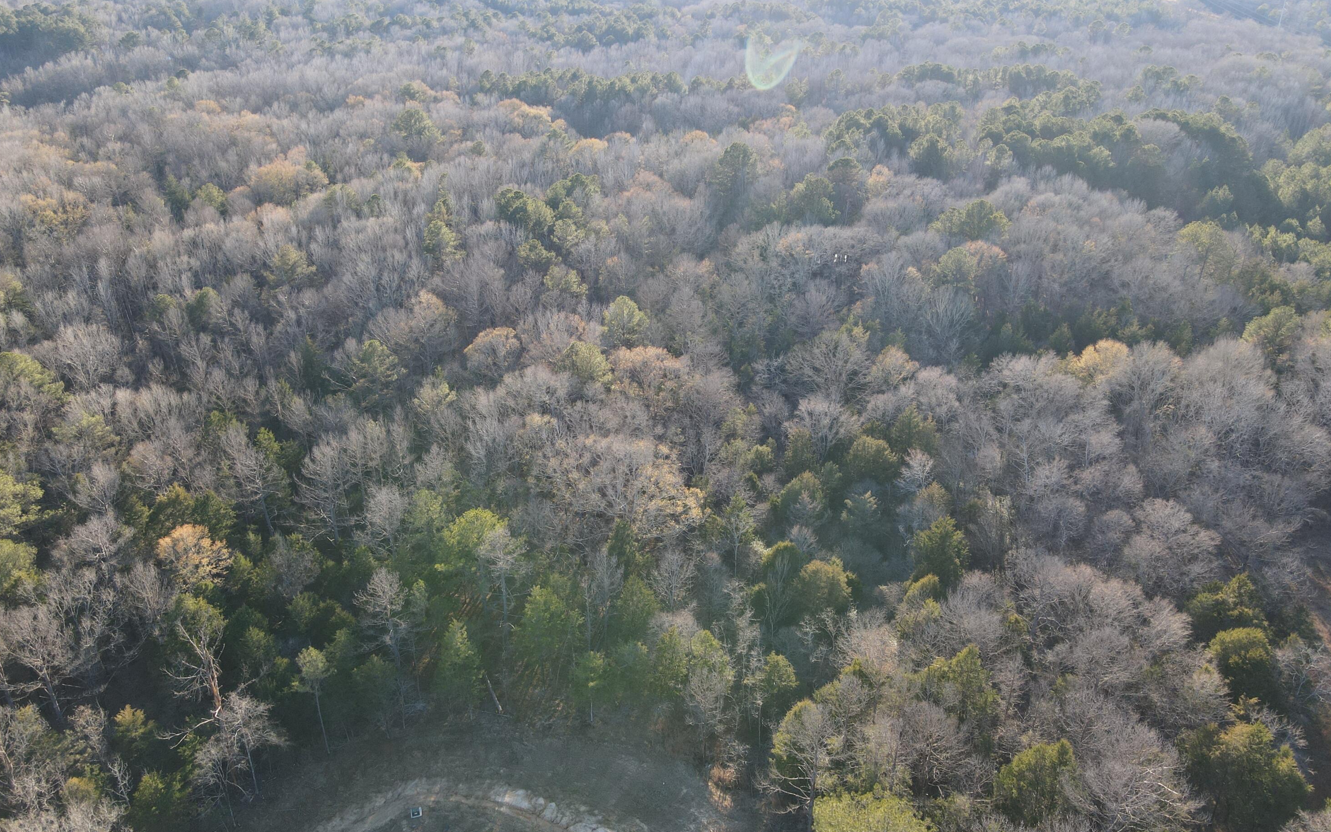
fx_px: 943
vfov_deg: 47.6
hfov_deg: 70.4
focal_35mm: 26
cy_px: 398
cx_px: 659
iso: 100
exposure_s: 1/90
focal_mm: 4.5
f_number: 2.8
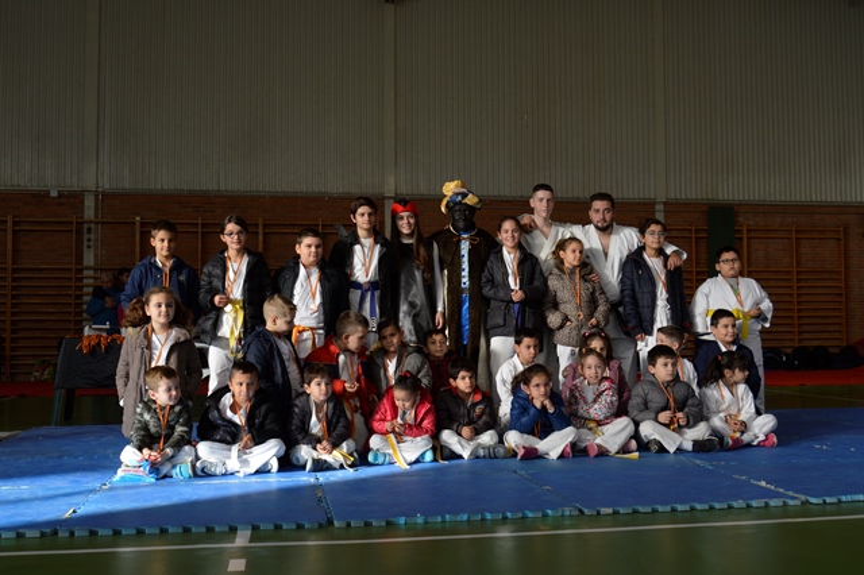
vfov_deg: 34.2
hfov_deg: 49.6
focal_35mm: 39
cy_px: 288
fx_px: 935
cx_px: 432
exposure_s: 1/125
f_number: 5.6
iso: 140
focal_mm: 26
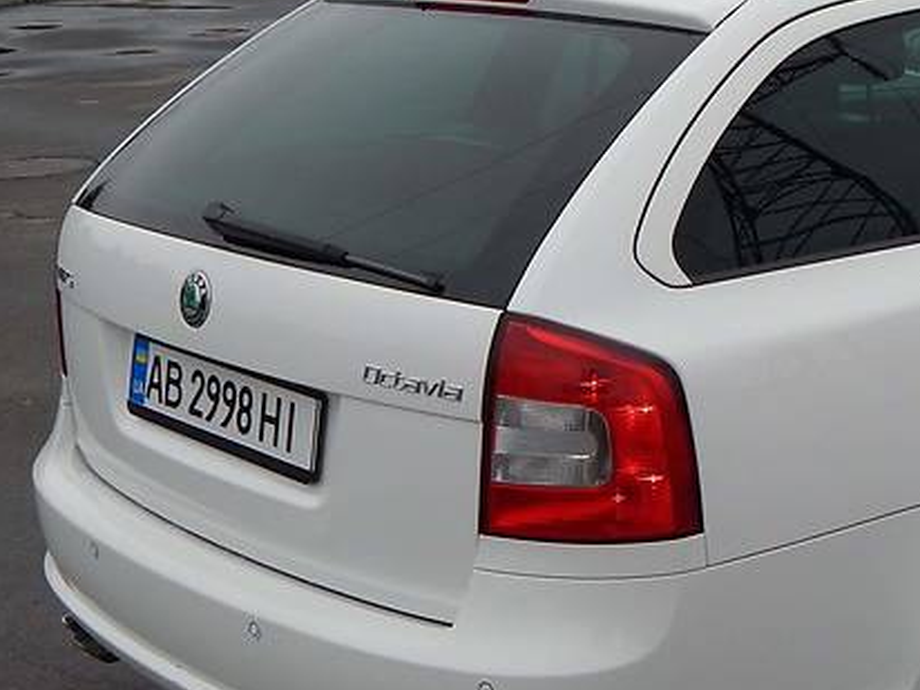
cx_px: 884
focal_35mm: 68
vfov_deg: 21.6
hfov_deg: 27.2
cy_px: 261
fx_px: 1807
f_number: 3.3
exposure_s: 1/400
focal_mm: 6.1
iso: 125
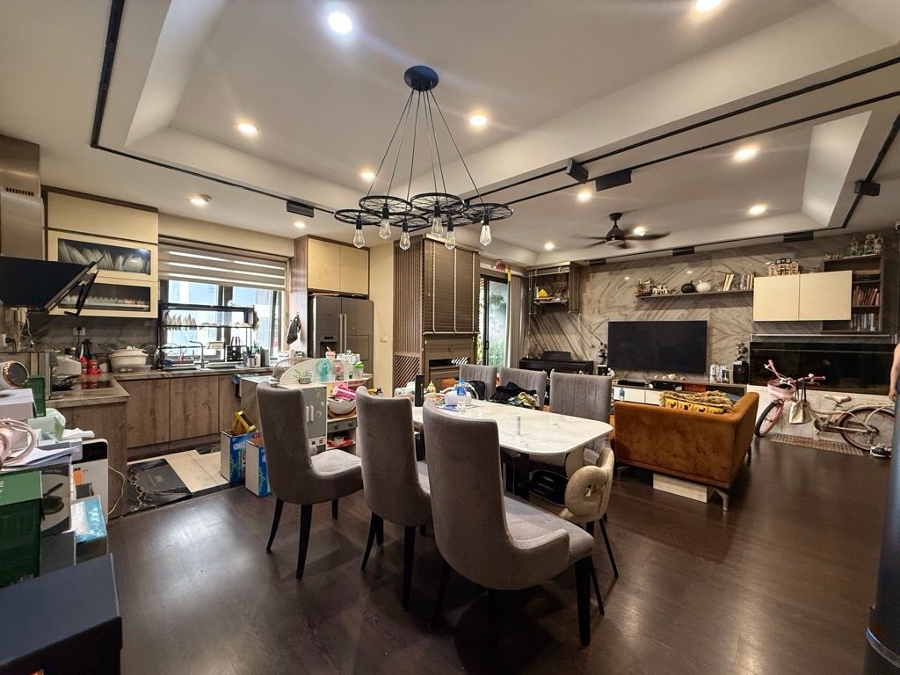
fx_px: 364
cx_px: 450
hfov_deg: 102.1
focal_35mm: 14
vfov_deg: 85.7
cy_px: 338
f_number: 2.2
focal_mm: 2.22
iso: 320
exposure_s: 1/50
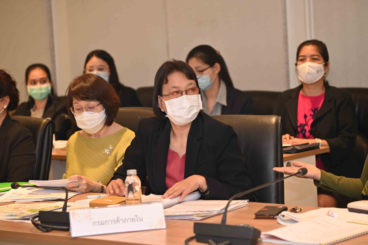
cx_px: 184
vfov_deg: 13.0
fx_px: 1073
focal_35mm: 105
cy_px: 122
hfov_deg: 19.5
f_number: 4
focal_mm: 105
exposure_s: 1/60
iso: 450
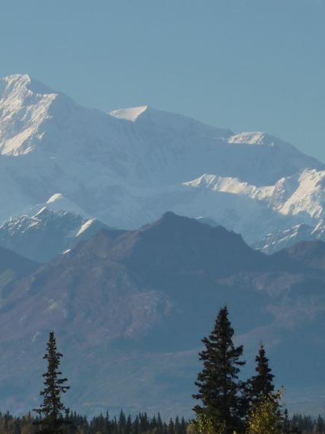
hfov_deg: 4.0
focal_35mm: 370
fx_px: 4637
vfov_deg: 5.4
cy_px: 321
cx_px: 31
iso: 125
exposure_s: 1/640
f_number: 5.6
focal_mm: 27.8
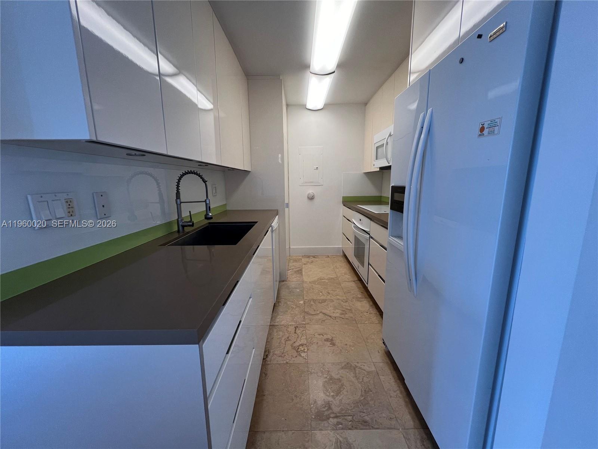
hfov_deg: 106.2
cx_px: 299
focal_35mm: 13
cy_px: 224
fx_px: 225
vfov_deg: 89.9
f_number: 1.8
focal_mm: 1.57
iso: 100
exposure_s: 1/120
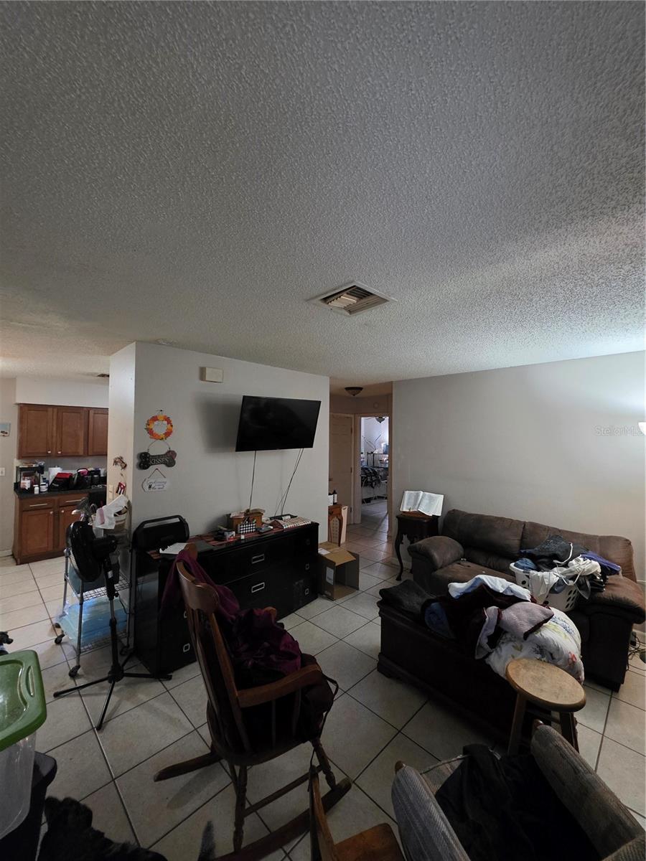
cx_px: 323
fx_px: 323
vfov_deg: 106.2
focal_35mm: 13
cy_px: 430
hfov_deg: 89.9
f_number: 1.9
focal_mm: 2.2
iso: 800
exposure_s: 1/40
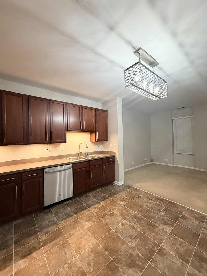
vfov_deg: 102.1
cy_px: 138
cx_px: 104
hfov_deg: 85.7
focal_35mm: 14
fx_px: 112
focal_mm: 2.22
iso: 500
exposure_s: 1/60
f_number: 2.2
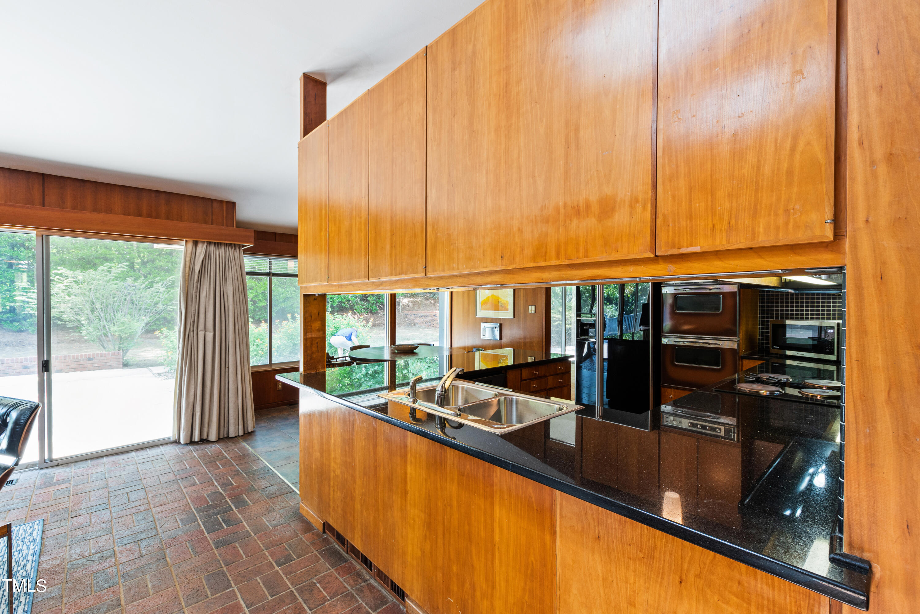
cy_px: 307
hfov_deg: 100.4
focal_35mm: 15
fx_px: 383
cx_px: 460
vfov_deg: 77.3
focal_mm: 10
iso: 100
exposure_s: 1/3
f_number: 8
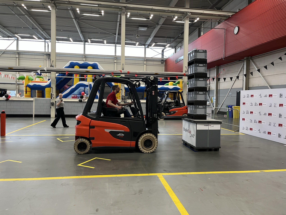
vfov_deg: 53.1
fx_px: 215
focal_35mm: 26
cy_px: 108
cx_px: 143
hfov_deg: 67.3
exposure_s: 1/79
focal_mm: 5.1
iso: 125
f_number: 1.6
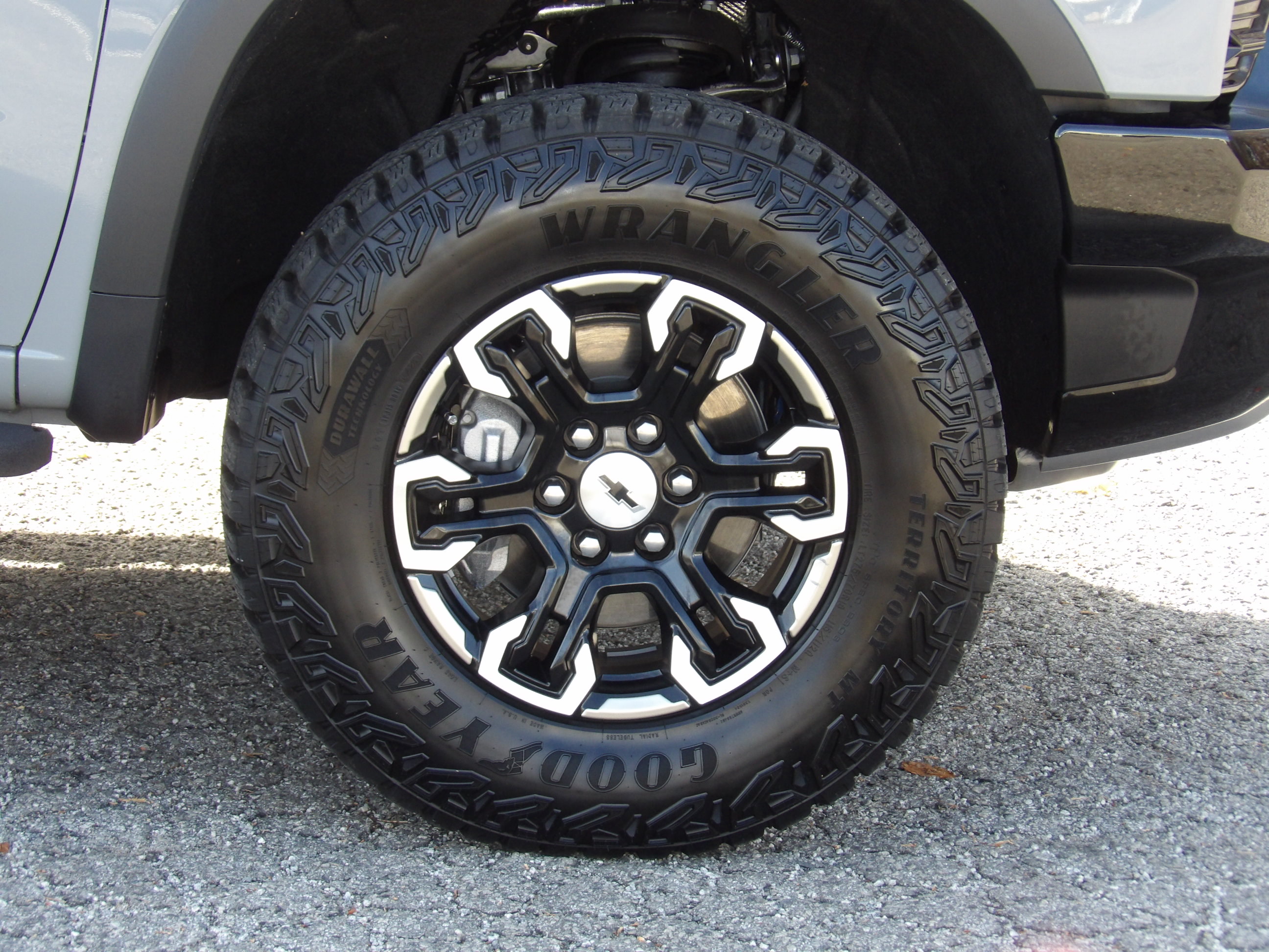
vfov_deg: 12.2
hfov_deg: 16.3
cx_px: 634
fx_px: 4436
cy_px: 476
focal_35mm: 121
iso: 200
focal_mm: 21.7
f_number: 4.2
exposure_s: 1/98
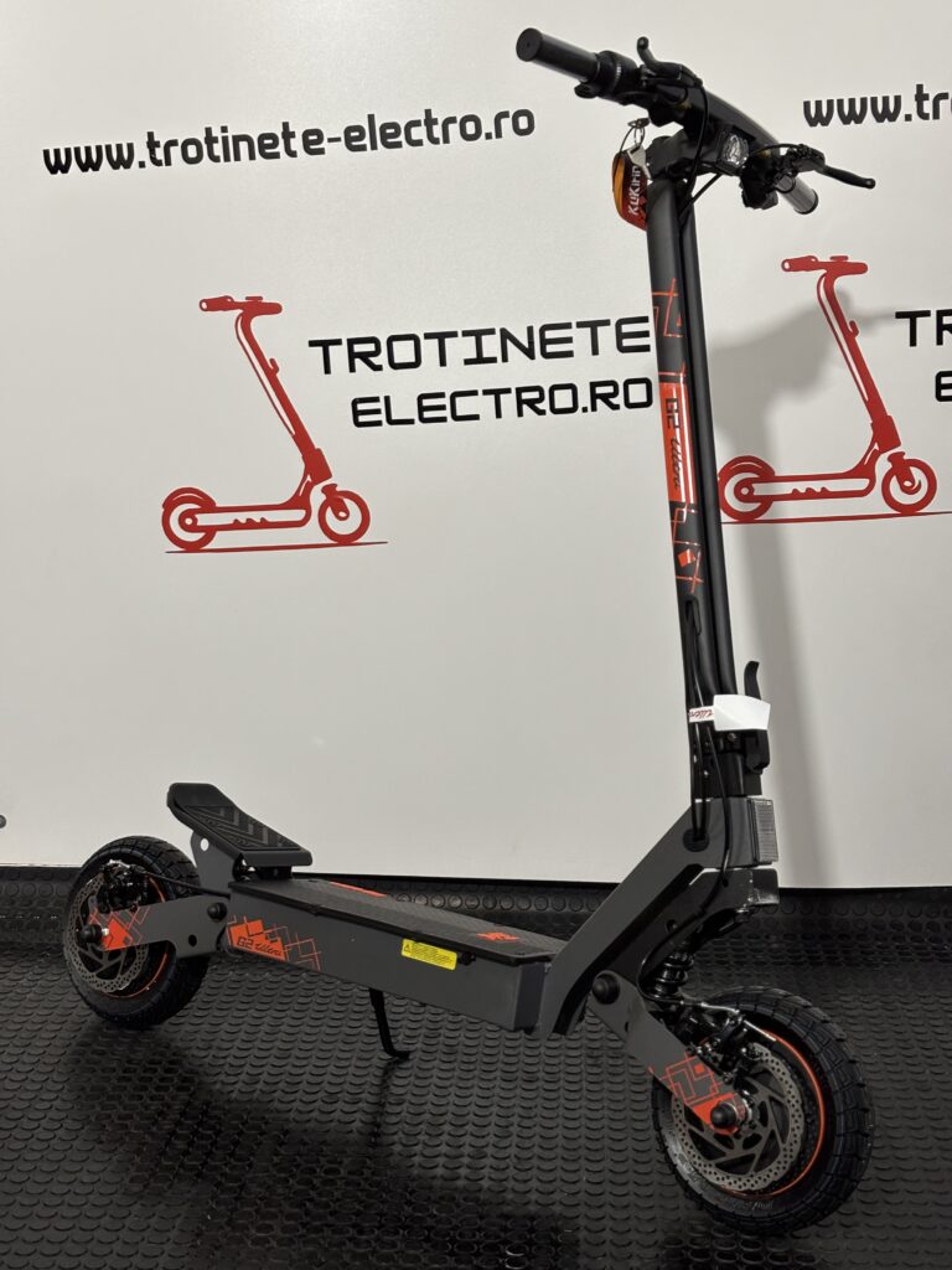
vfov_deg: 36.8
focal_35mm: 52
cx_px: 476
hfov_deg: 28.0
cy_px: 635
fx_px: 1907
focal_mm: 5.96
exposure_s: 1/33
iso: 160
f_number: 1.6
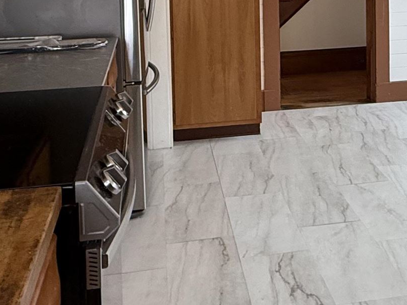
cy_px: -45
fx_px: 623
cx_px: 278
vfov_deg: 25.2
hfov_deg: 35.7
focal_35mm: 53
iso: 200
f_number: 2.2
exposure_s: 1/120
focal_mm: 2.22
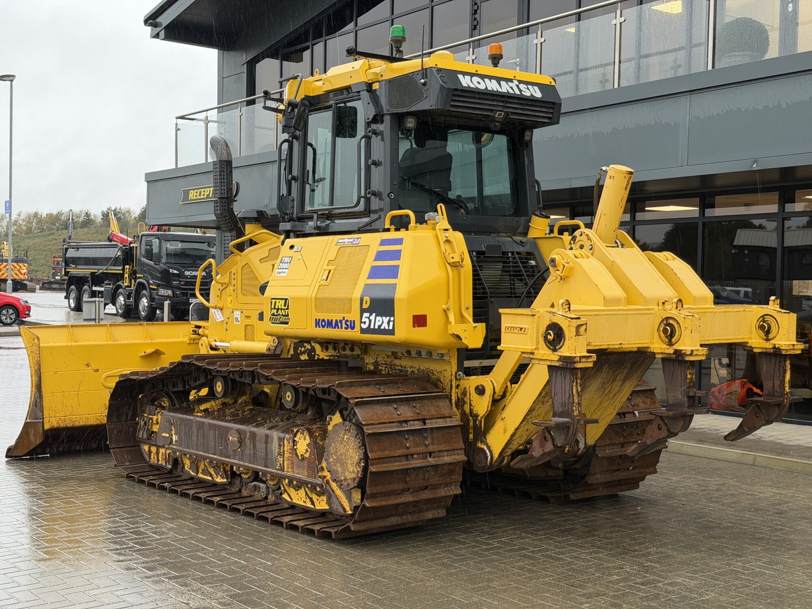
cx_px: 406
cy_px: 304
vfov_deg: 30.3
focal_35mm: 48
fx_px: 1126
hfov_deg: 39.7
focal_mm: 6.76
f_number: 1.78
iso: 100
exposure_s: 1/69
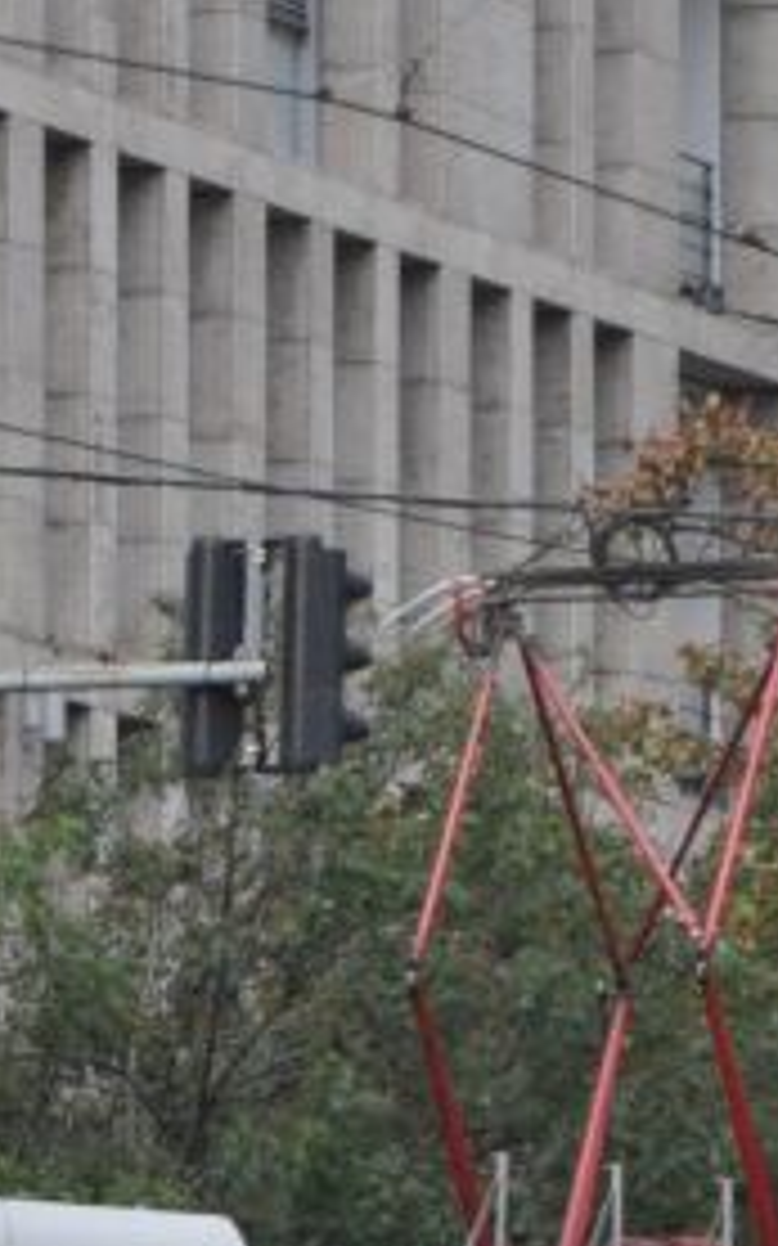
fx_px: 16055
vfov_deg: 4.4
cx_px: -265
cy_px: 1336
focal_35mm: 473
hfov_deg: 2.8
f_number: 5.3
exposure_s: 1/500
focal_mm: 80
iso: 1600
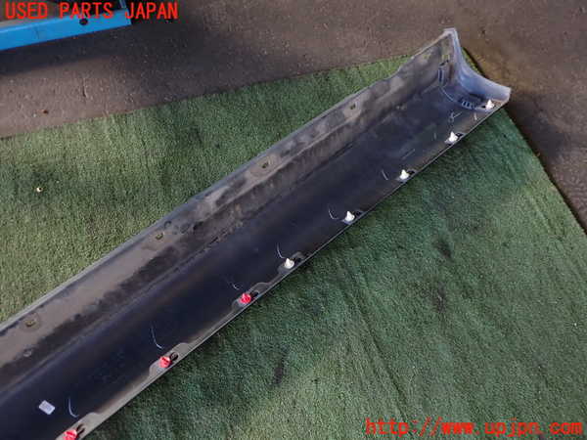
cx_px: 294
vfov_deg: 46.8
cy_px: 220
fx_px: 509
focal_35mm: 30
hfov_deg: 60.0
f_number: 2.3
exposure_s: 1/60
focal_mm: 5.4
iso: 200
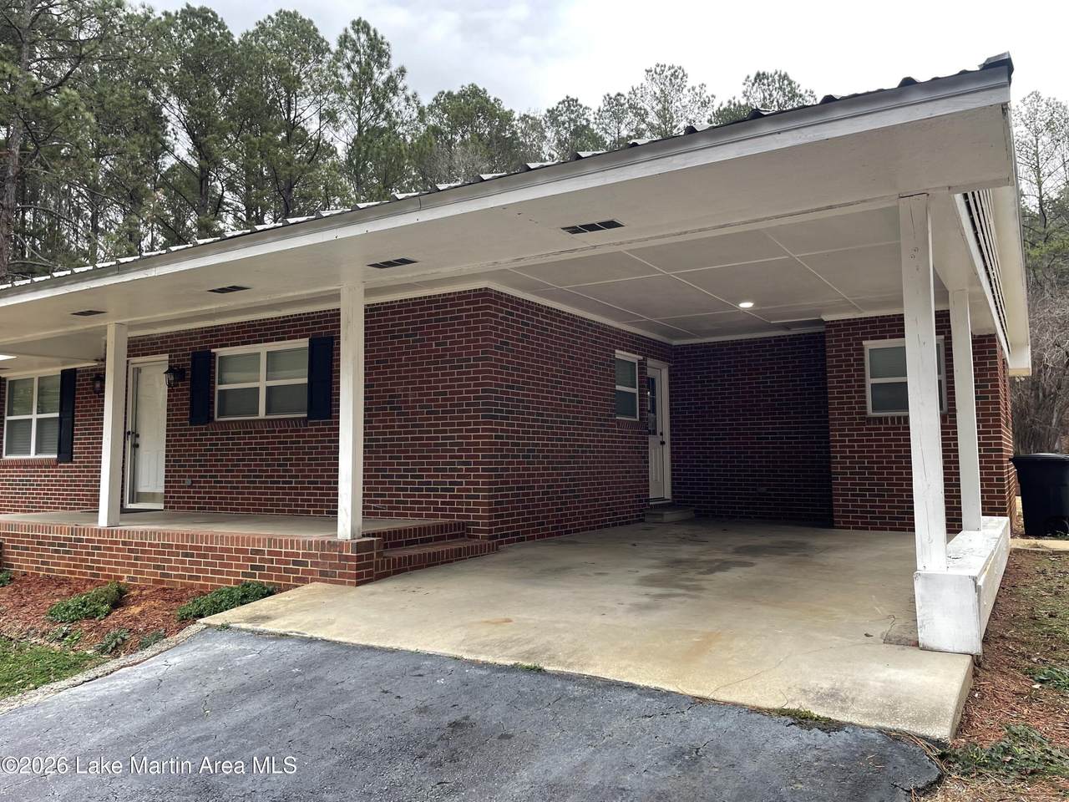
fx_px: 803
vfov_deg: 53.1
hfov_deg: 67.3
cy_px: 401
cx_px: 534
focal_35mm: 26
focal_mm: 4.2
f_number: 1.6
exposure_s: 1/121
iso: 50
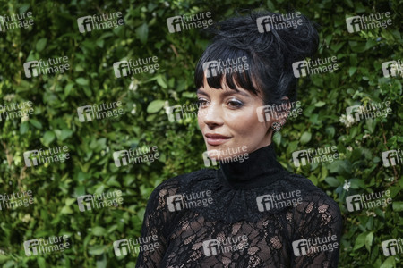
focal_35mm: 100
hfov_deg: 20.4
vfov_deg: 13.7
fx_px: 1119
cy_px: 134
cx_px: 202
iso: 2500
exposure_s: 1/320
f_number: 4.5
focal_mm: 100
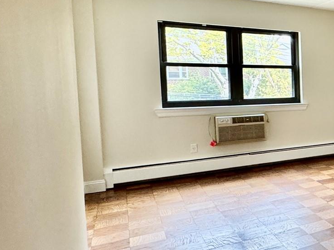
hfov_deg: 32.1
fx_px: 376
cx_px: 461
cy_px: 105
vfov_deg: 36.7
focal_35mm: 39
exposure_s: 1/120
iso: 250
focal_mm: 2.22
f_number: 2.2
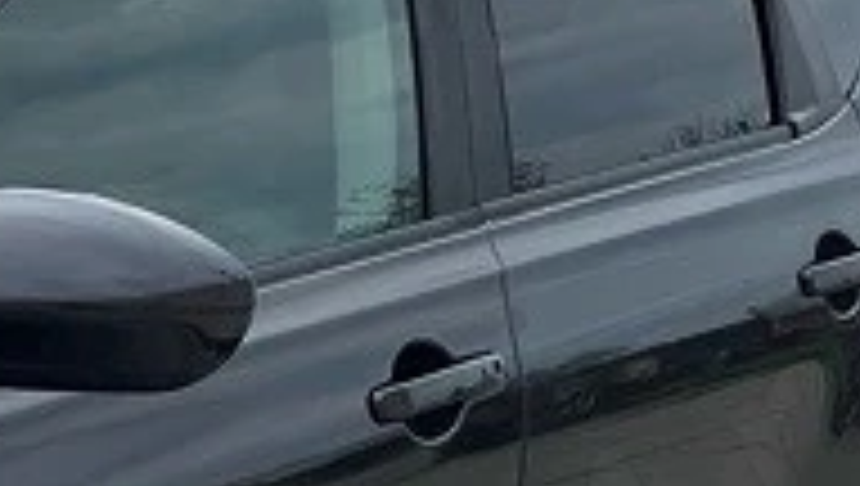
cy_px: 702
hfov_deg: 13.7
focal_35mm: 148
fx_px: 3379
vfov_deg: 8.1
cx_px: -410
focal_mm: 4.2
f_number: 1.6
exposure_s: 1/1595
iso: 32
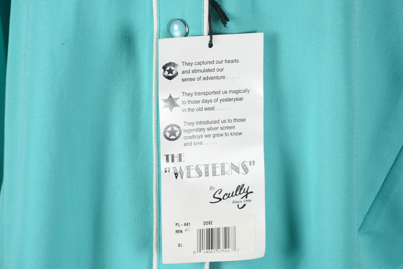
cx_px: 202
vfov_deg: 8.2
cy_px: 134
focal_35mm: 168
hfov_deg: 12.2
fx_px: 1882
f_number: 13
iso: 200
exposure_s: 1/125
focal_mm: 112
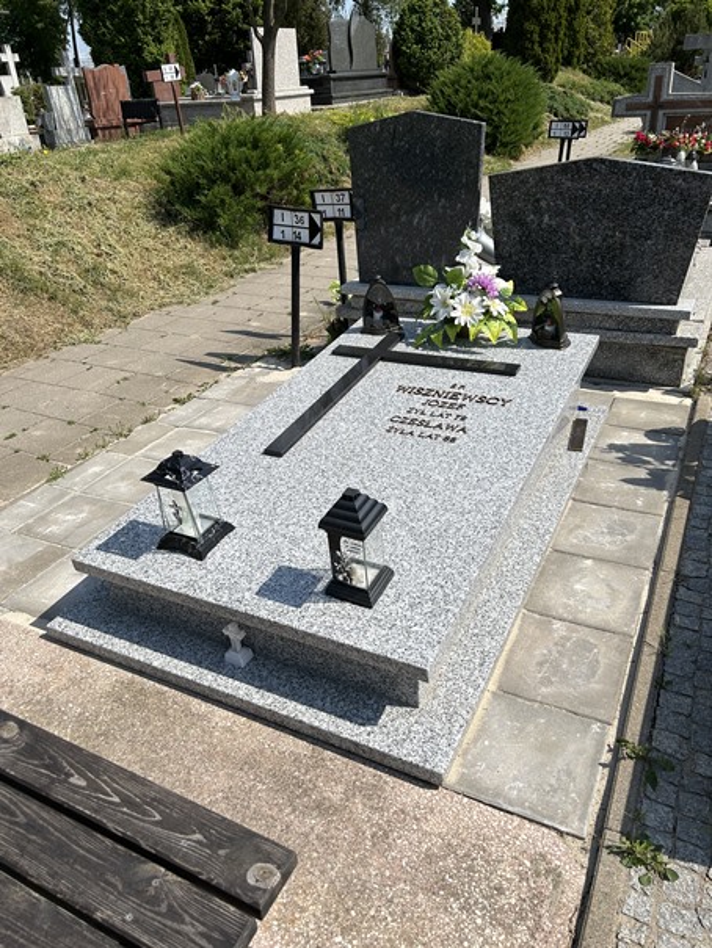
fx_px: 713
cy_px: 474
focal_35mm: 26
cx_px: 356
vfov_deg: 67.3
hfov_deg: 53.1
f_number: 1.5
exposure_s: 1/5882
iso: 50
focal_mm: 5.7
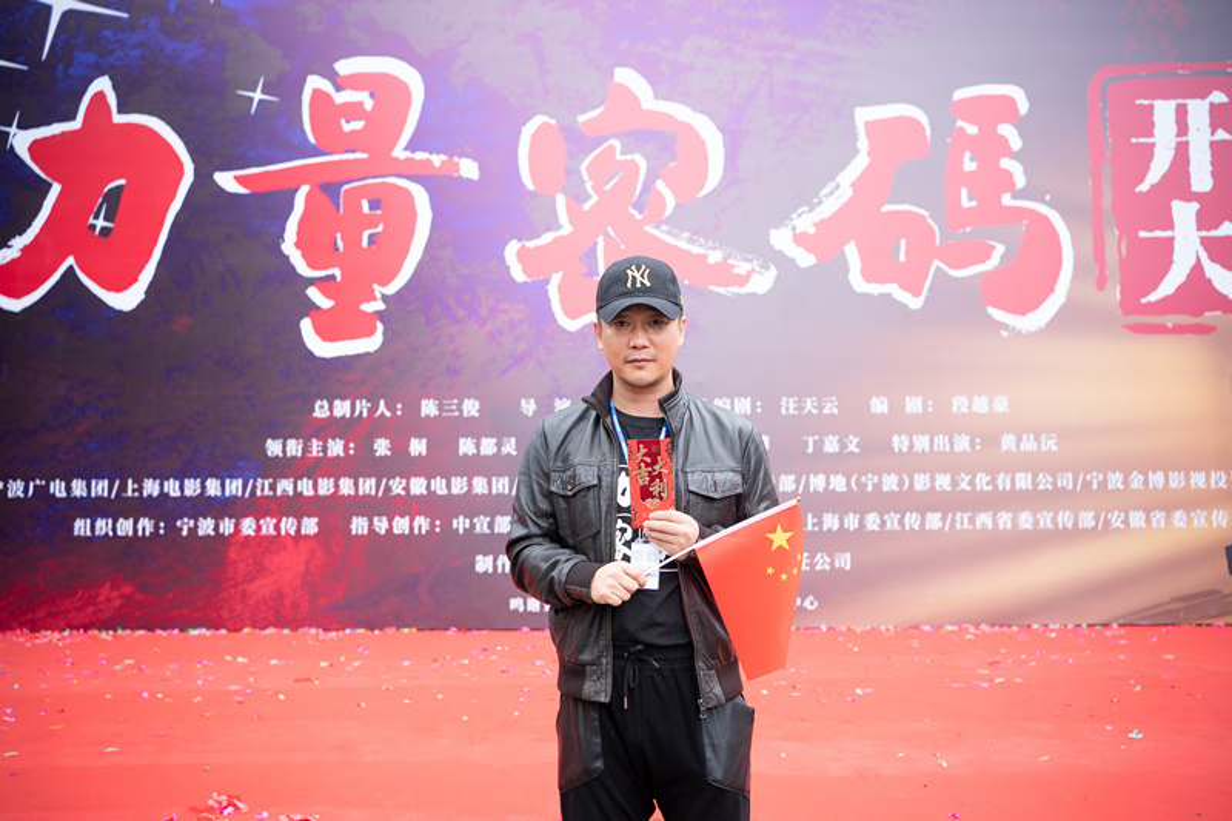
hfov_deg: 54.4
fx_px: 1197
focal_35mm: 35
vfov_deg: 37.8
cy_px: 410
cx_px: 616
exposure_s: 1/125
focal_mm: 35
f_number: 3.5
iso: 200
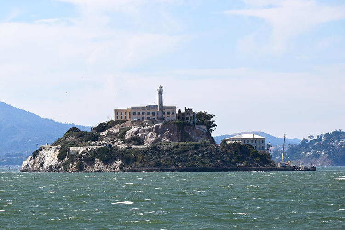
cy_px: 115
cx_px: 172
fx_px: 1917
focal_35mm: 200
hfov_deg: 10.3
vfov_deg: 6.9
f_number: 8
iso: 200
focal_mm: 200
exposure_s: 1/640
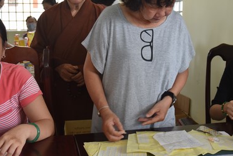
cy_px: 56
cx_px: 130
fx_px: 350
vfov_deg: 25.0
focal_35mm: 54
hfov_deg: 36.8
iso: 400
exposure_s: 1/80
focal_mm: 31
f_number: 4.5
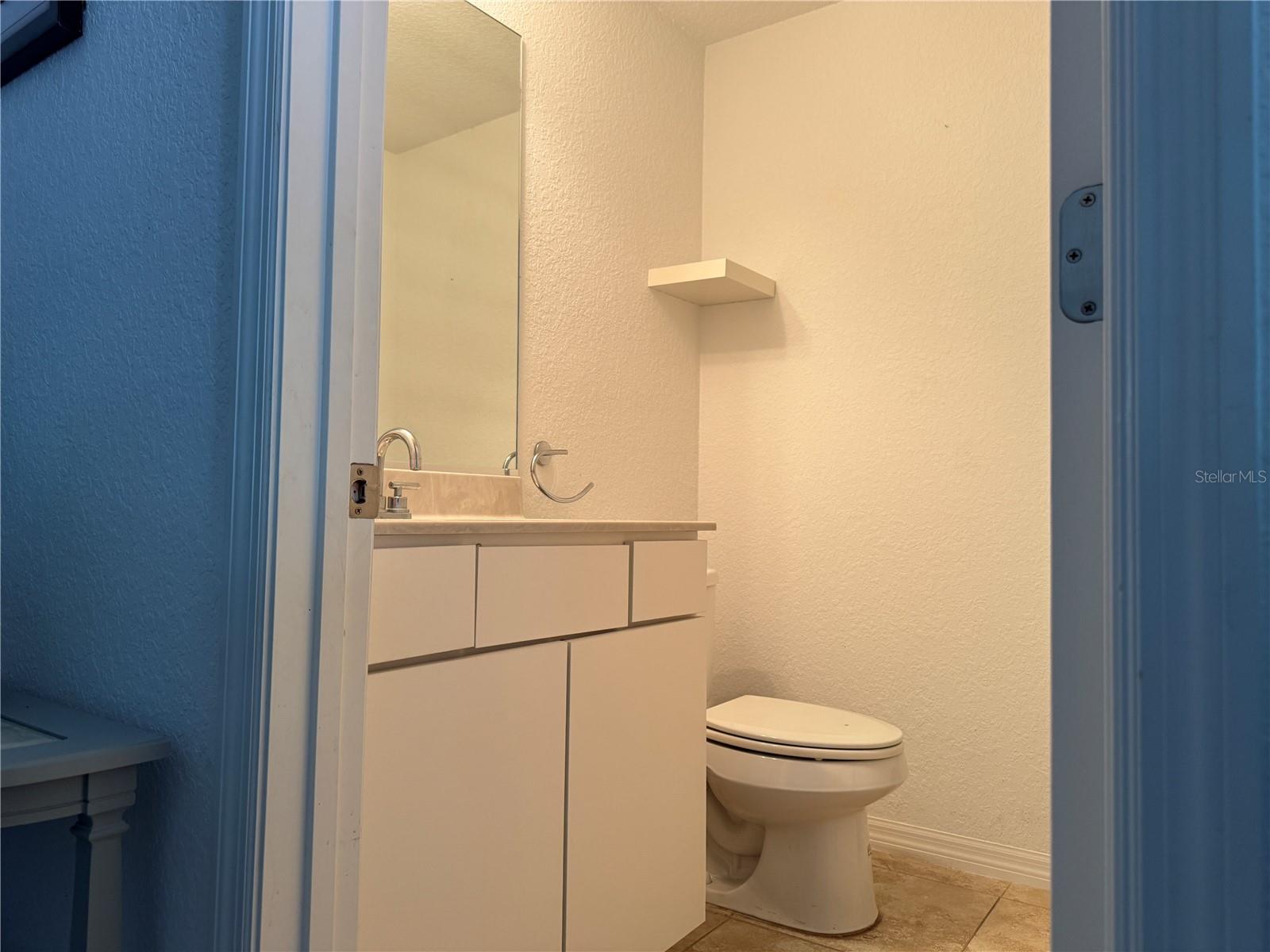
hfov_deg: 71.6
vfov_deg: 56.8
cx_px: 635
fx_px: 881
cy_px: 476
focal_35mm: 24
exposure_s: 1/120
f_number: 1.78
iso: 160
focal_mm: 6.76
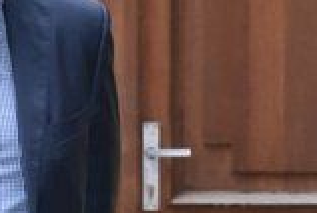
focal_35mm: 388
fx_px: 3423
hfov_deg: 5.3
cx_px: 130
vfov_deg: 3.6
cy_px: 103
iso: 720
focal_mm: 40
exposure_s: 1/125
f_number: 5.6
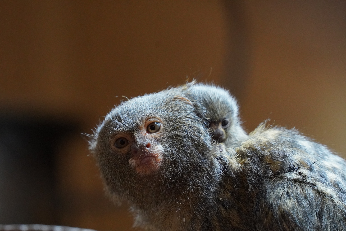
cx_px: 173
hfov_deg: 6.9
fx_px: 2883
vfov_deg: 4.6
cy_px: 116
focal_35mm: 300
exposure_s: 1/250
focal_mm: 200
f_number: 8
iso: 6400
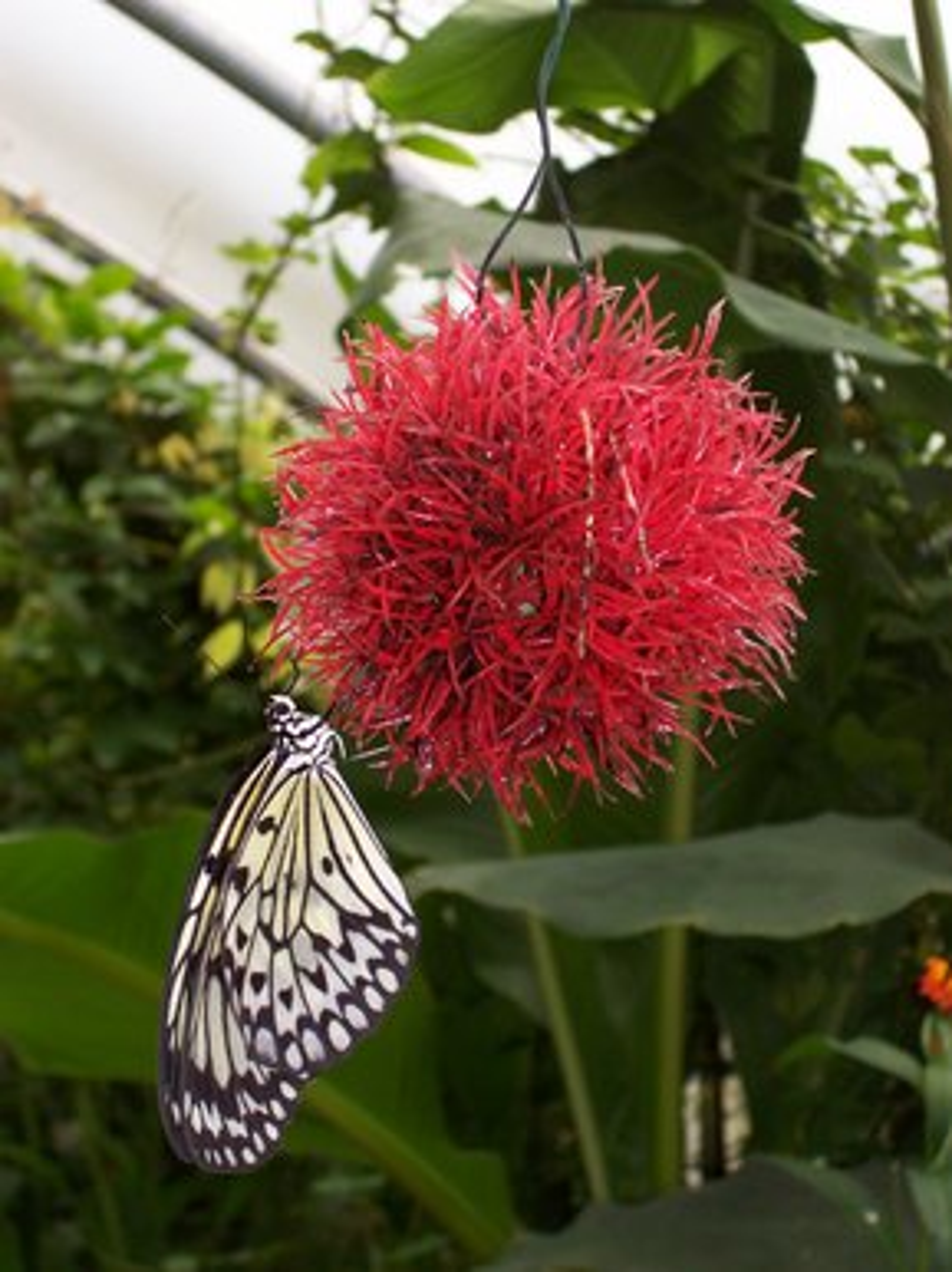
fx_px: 3010
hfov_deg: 18.0
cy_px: 636
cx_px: 476
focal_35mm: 82
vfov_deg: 23.9
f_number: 4
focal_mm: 13.5
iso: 80
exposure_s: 1/83.9
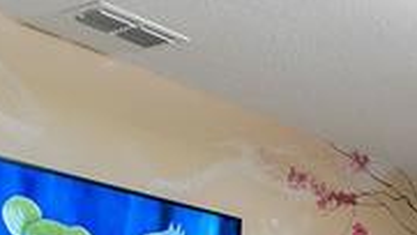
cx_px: 500
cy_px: 433
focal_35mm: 89
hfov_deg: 22.1
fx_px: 985
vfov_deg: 12.4
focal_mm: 10
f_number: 4.5
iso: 400
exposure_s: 1/1.67
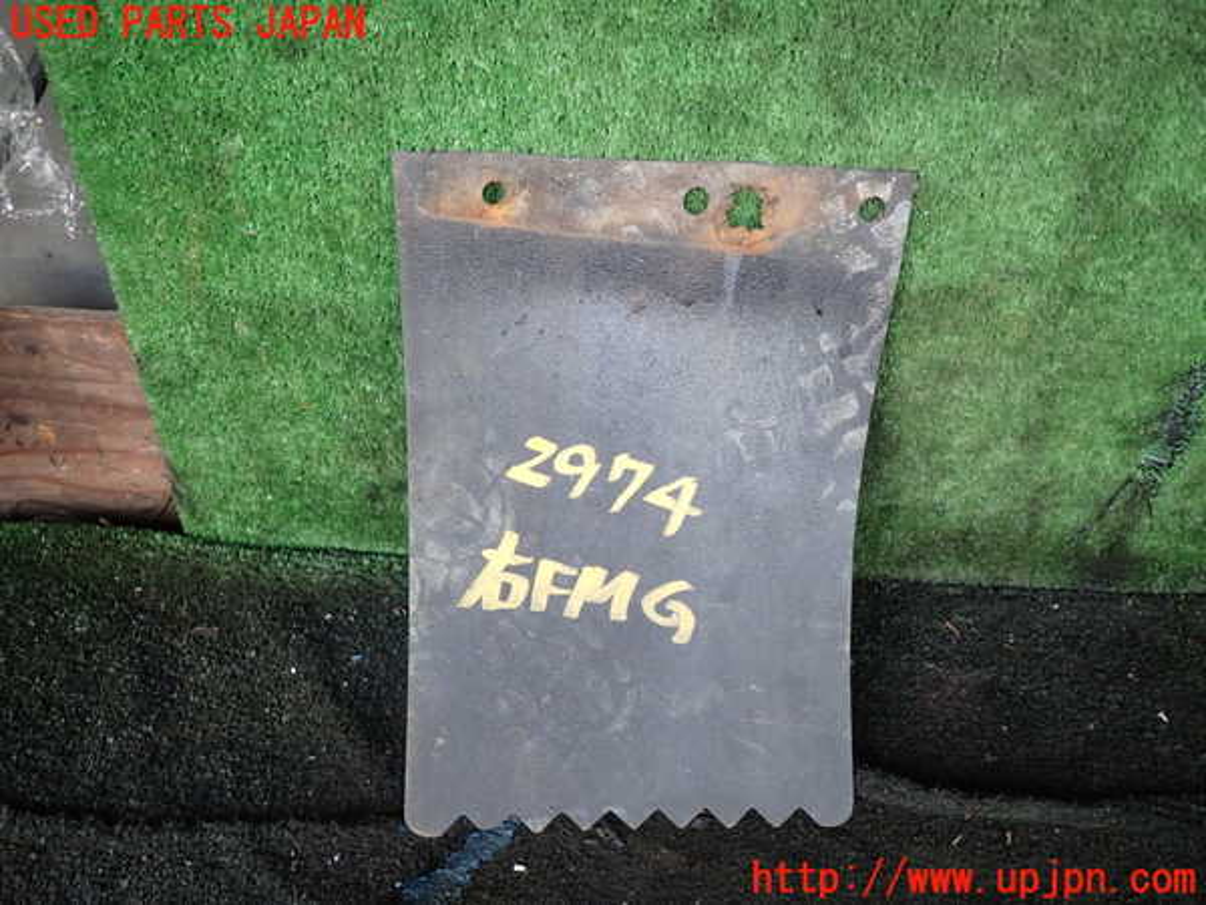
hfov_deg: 69.4
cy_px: 452
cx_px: 603
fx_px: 871
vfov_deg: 54.9
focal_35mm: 25
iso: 160
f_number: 2
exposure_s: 1/60
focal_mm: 4.5
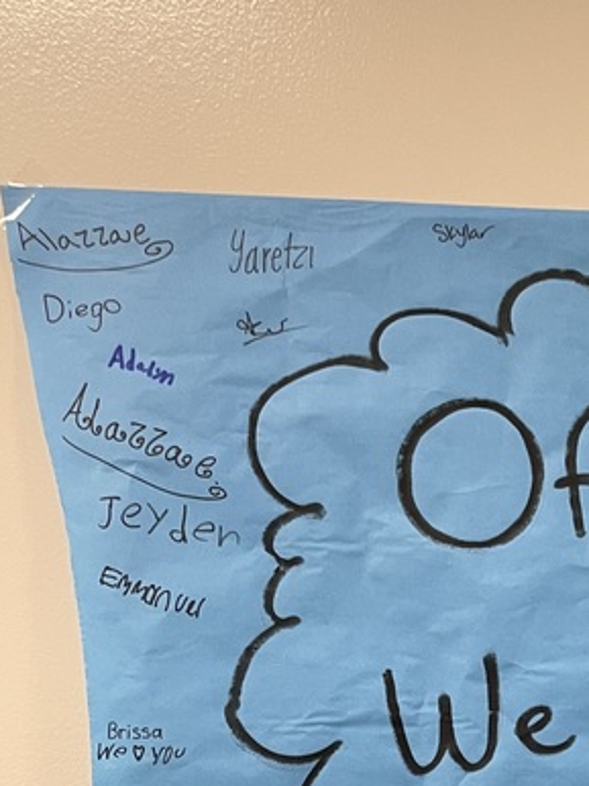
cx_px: 758
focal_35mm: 69
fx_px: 1567
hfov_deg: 19.7
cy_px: 790
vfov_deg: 26.6
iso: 100
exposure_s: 1/45
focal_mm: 4.2
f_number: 1.6
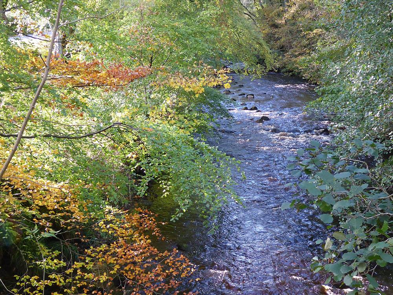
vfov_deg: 27.5
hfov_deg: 36.2
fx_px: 602
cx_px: 196
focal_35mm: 53
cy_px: 148
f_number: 4.1
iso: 640
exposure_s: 1/125
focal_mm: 9
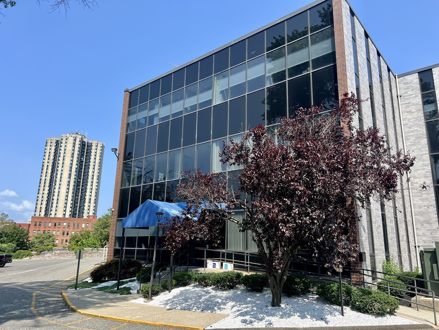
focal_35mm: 26
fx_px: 330
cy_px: 165
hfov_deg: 67.3
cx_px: 220
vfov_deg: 53.1
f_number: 1.5
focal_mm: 5.7
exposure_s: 1/2123
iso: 50
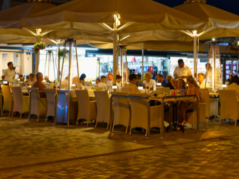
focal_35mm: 74
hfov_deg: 26.3
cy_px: 59
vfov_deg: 19.8
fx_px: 511
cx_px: 134
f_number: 2.8
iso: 1600
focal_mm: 30
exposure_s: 1/160
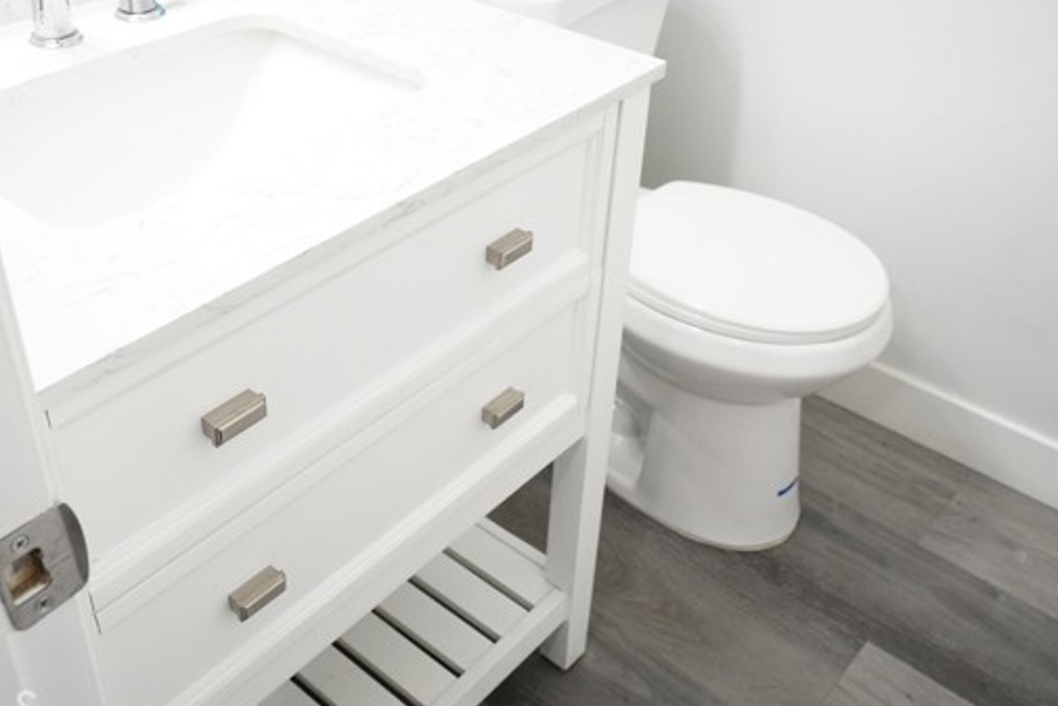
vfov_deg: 35.0
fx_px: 1117
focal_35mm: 38
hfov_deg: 50.6
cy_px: 292
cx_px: 467
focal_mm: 20
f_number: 4.5
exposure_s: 1/250
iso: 3200
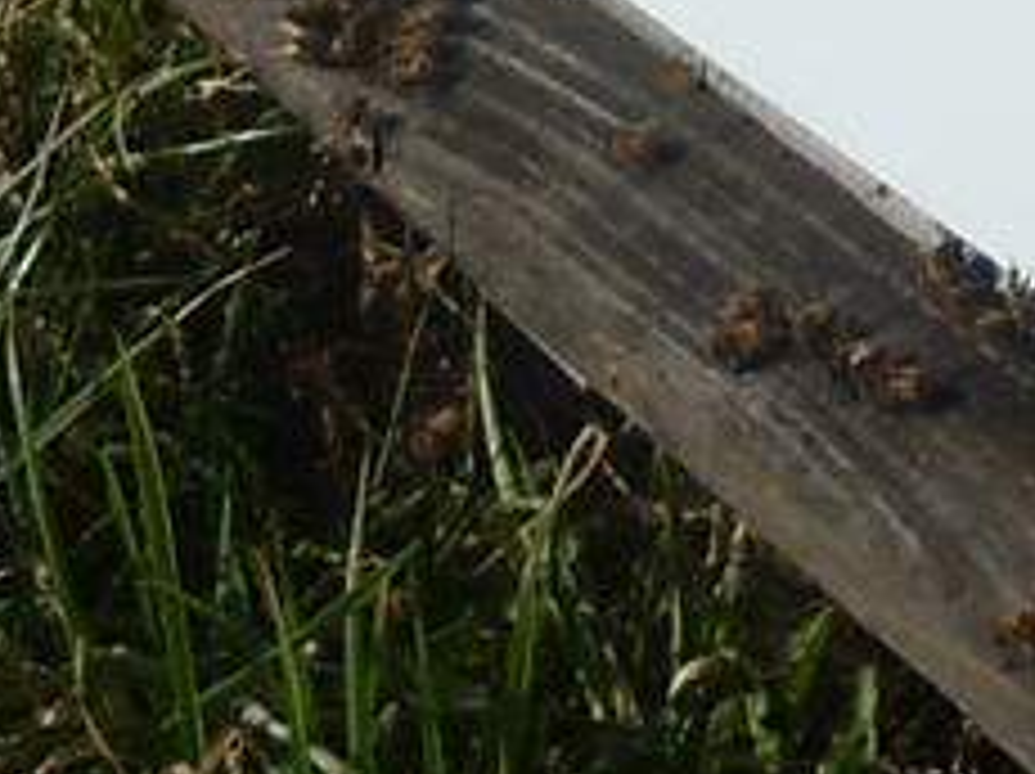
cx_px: 832
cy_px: -482
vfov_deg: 12.1
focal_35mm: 115
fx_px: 3435
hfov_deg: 17.0
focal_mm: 5.5
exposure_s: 1/320
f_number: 8
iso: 80
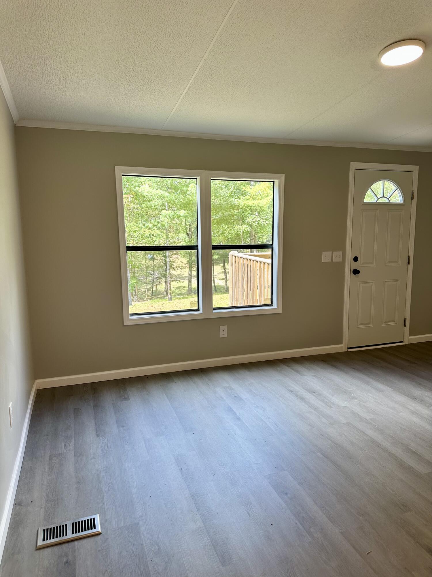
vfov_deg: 71.6
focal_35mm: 24
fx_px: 399
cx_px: 216
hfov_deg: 56.8
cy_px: 288
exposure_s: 1/160
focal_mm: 6.86
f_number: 1.78
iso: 64
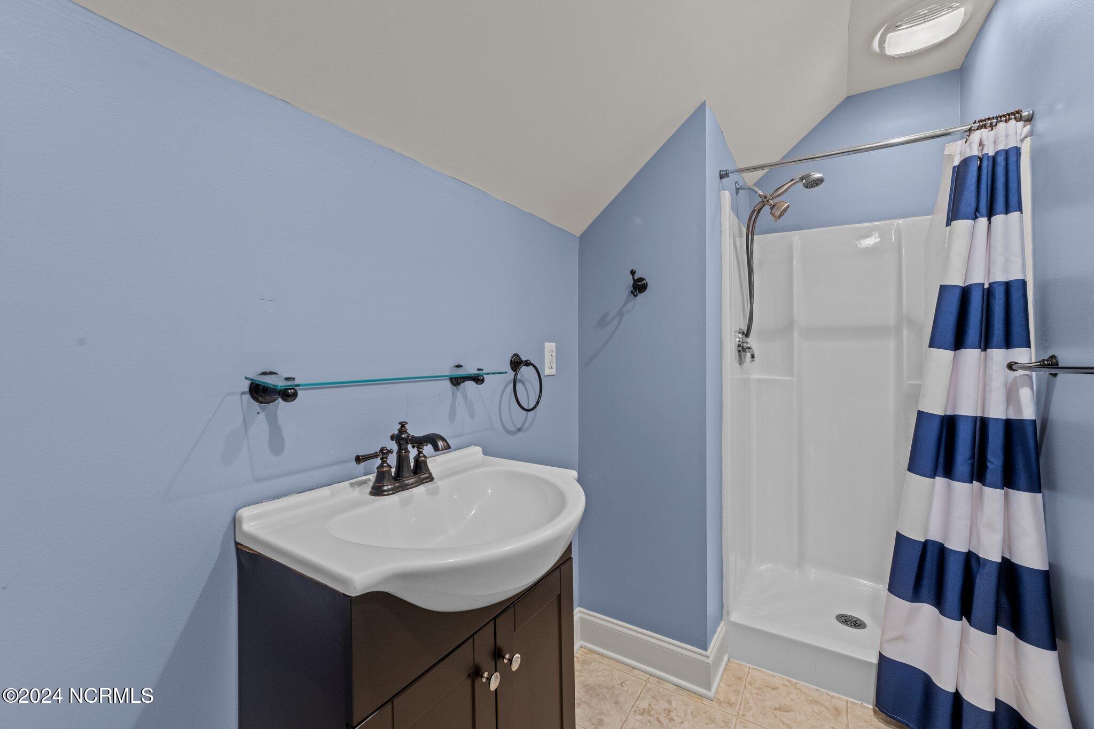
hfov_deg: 104.3
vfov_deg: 81.2
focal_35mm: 14
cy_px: 364
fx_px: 425
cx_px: 547
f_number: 9
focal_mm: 14
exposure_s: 1/1.25
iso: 400
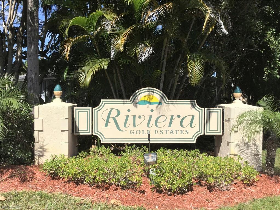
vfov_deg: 45.4
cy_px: 105
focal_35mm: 31
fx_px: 251
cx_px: 140
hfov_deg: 58.4
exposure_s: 1/1733
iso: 25
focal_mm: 3.3
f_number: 2.4
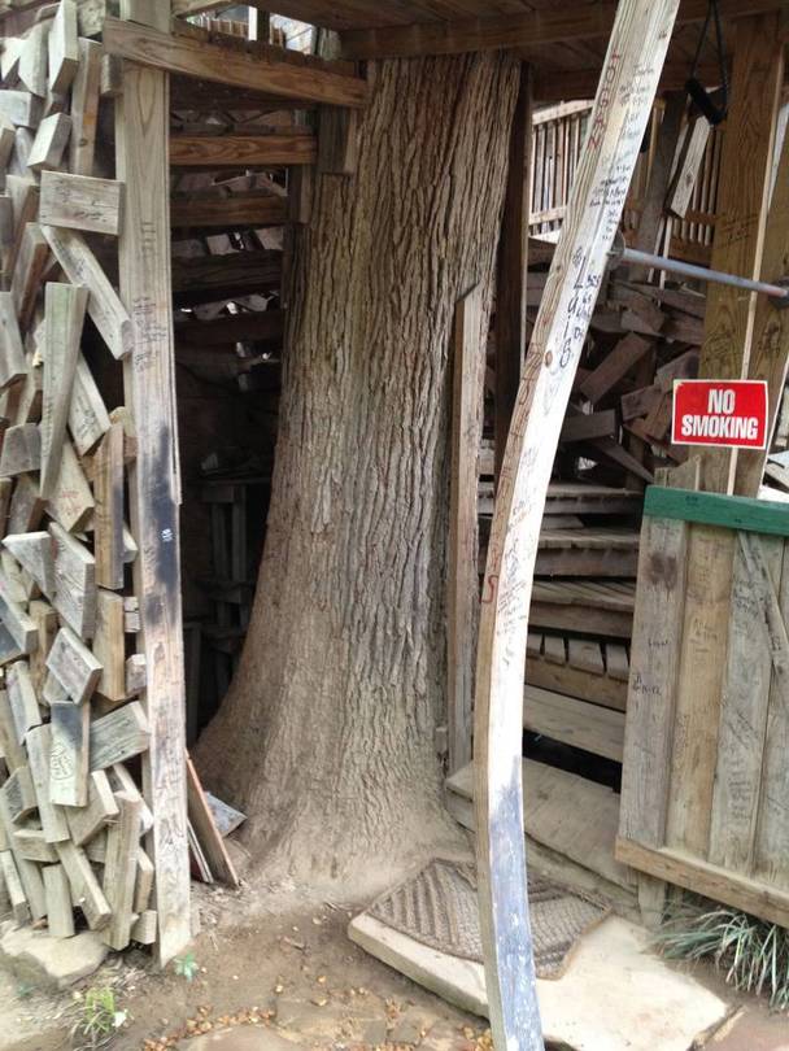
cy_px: 526
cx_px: 394
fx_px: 1063
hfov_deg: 40.7
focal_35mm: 35
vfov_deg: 52.6
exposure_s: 1/20
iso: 125
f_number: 2.4
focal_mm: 4.28
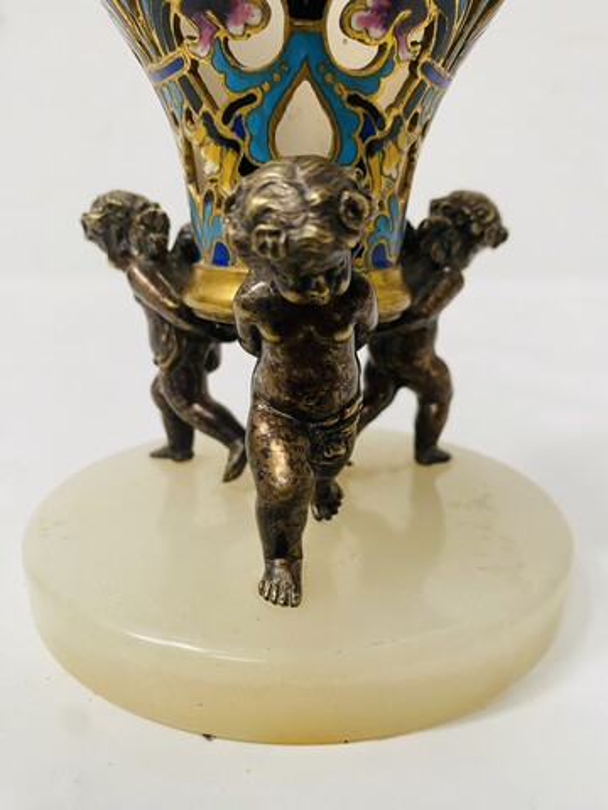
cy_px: 405
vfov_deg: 69.4
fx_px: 585
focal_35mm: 25
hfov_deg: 54.9
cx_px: 304
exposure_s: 1/60
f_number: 1.8
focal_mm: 4.25
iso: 320
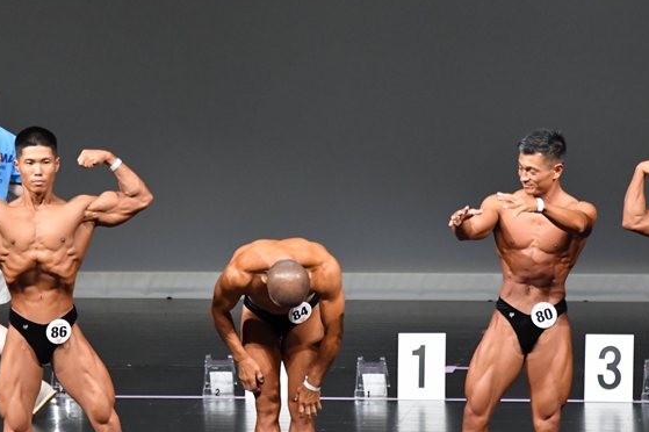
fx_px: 7116
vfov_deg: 3.5
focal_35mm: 395
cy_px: 287
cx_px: 256
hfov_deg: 5.2
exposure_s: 1/400
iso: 5000
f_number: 5.6
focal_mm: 190
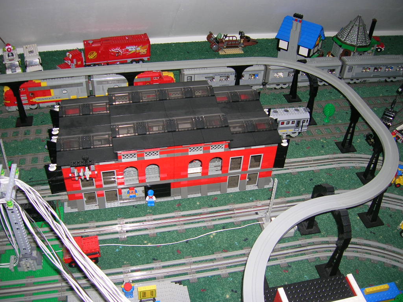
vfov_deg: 41.8
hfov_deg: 54.0
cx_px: 202
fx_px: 396
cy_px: 151
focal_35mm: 34
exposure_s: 1/60.1
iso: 50
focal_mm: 5.7
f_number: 2.9
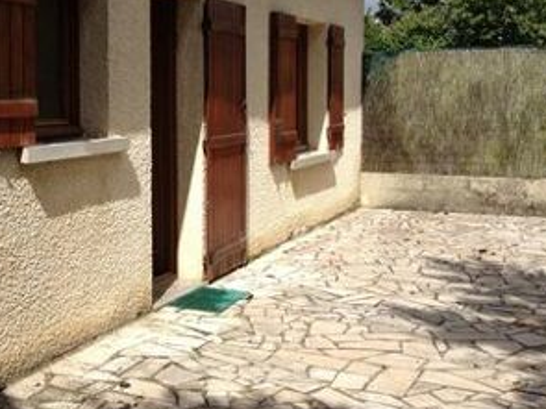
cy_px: 148
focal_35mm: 57
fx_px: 899
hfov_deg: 33.3
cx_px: 157
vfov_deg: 25.5
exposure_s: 1/1842
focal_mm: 4.28
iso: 50
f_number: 2.4
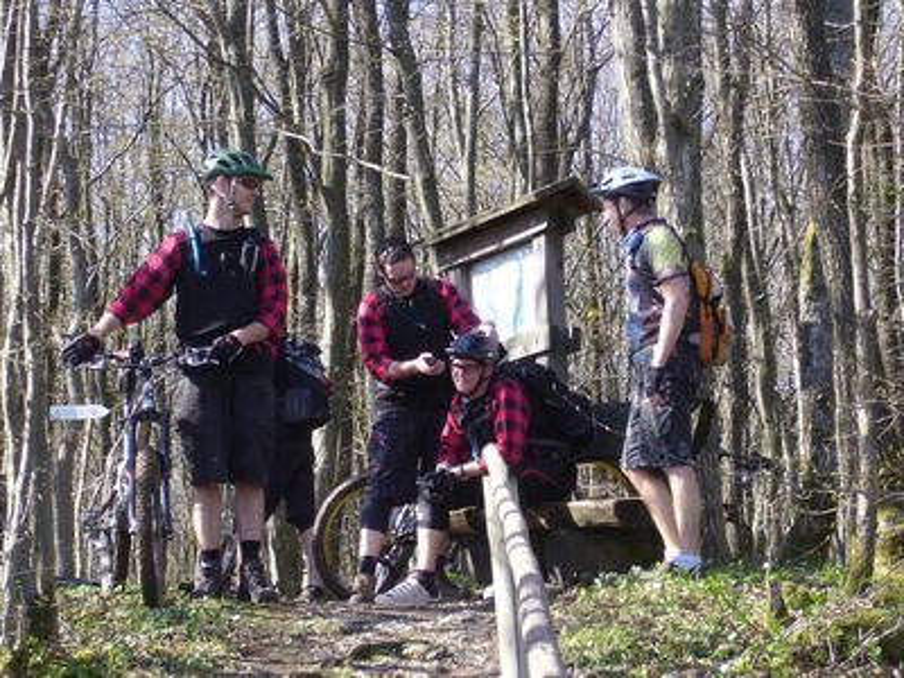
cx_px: 452
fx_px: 2742
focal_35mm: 105
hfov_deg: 18.7
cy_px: 339
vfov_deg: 14.1
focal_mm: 17.4
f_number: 5
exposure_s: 1/60
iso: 80
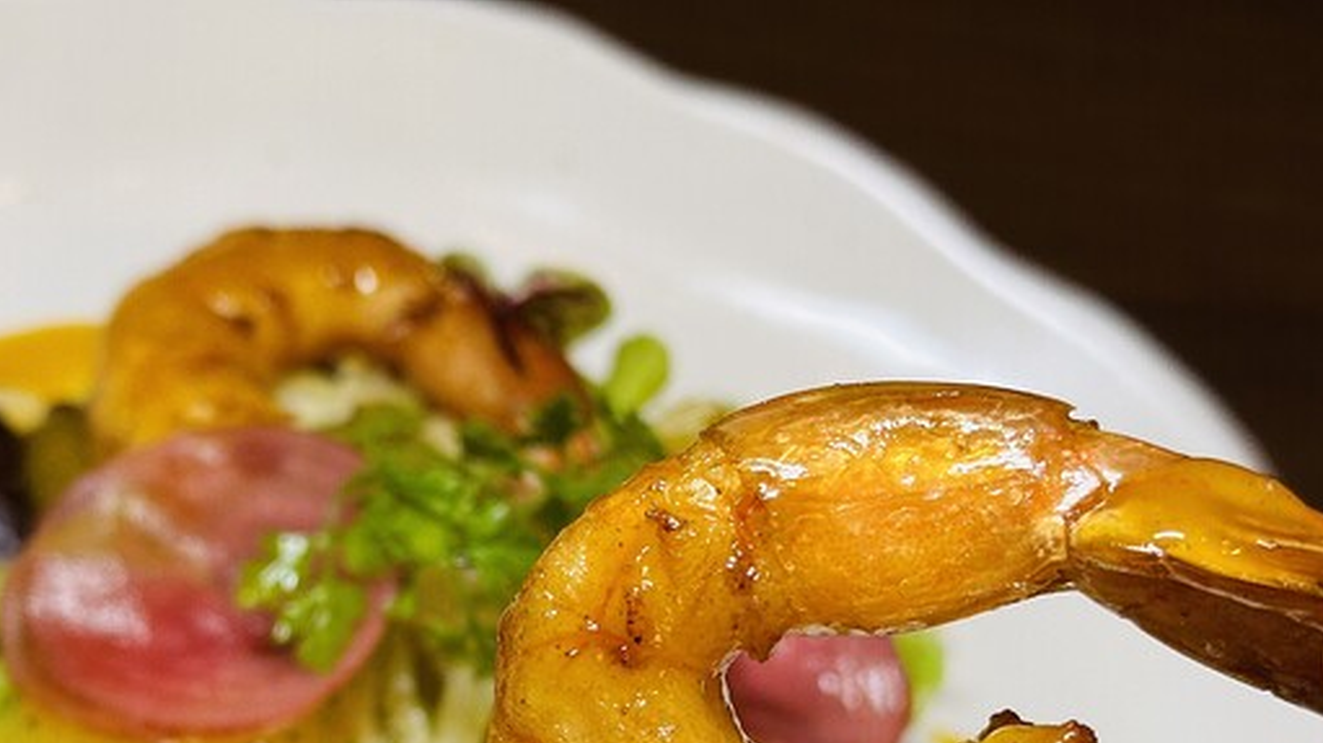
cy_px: 822
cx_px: 541
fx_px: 3051
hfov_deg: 24.4
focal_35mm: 87
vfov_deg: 13.6
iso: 100
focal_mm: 6.86
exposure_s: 1/60
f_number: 1.78
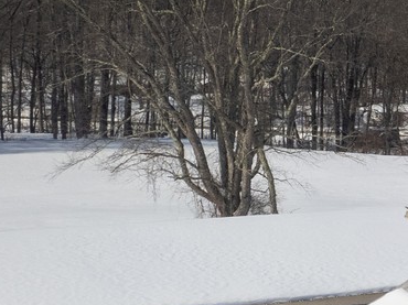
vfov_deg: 14.3
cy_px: 217
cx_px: 909
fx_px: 1213
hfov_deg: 14.4
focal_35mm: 103
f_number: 2.8
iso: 110
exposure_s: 1/640
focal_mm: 8.38
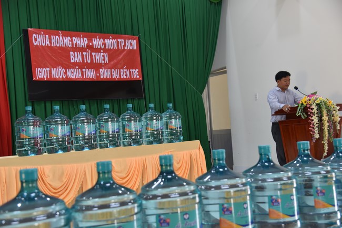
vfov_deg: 30.5
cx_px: 171
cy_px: 114
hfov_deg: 44.5
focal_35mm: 44
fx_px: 418
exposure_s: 1/60
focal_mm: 44
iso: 720
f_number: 4
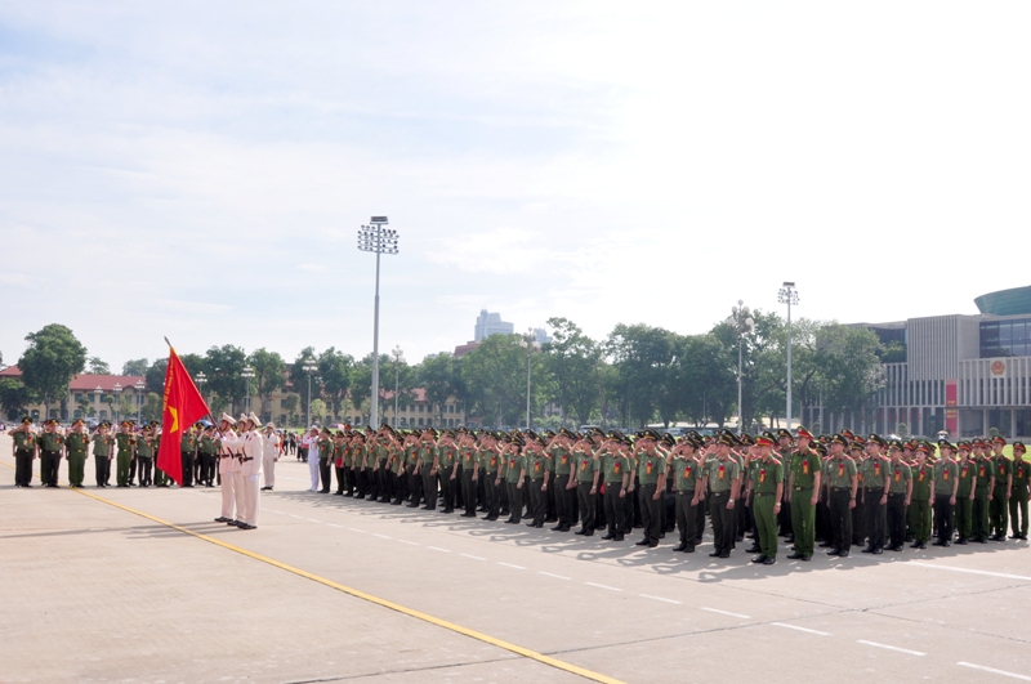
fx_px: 772
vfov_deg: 47.8
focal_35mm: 27
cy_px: 342
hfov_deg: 67.5
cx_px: 516
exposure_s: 1/160
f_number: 14
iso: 200
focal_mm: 18
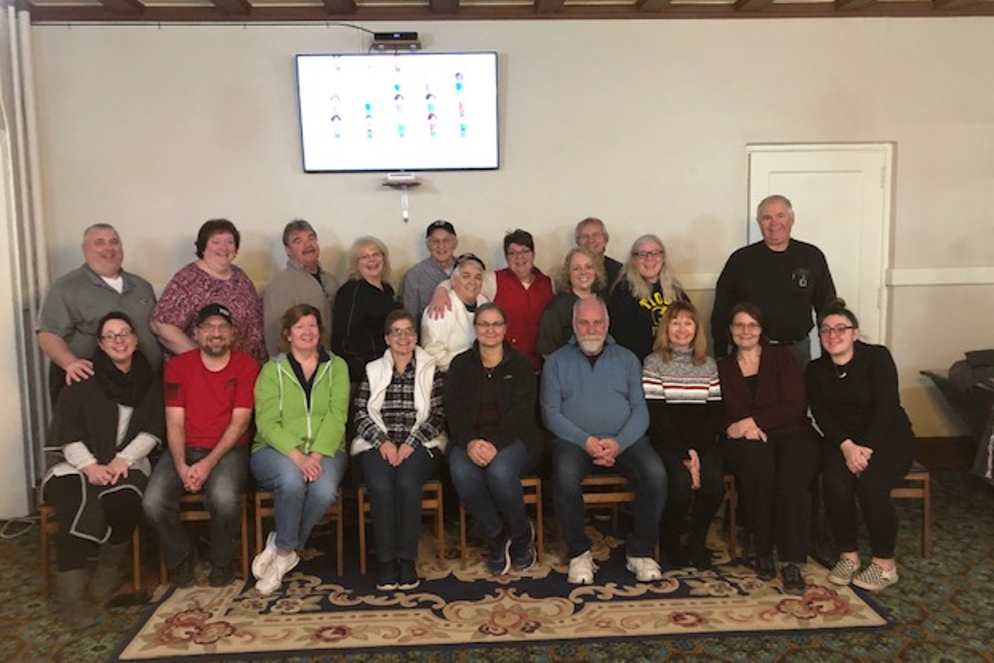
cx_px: 495
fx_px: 828
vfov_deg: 43.6
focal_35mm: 30
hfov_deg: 61.9
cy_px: 332
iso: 80
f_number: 1.8
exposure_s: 1/4
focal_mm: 3.99
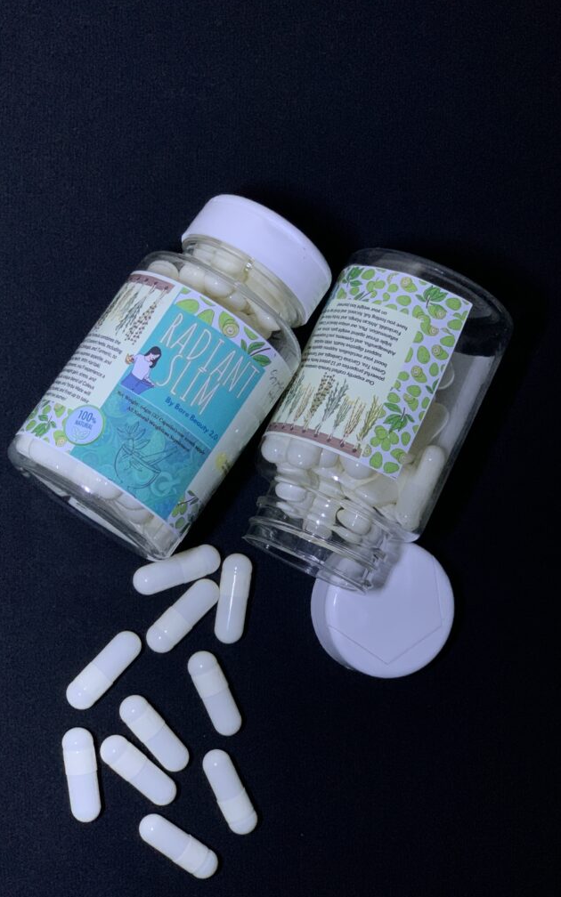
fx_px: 1370
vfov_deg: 36.3
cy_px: 448
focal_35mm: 56
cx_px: 240
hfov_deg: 23.1
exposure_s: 1/63
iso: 125
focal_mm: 6
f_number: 2.4
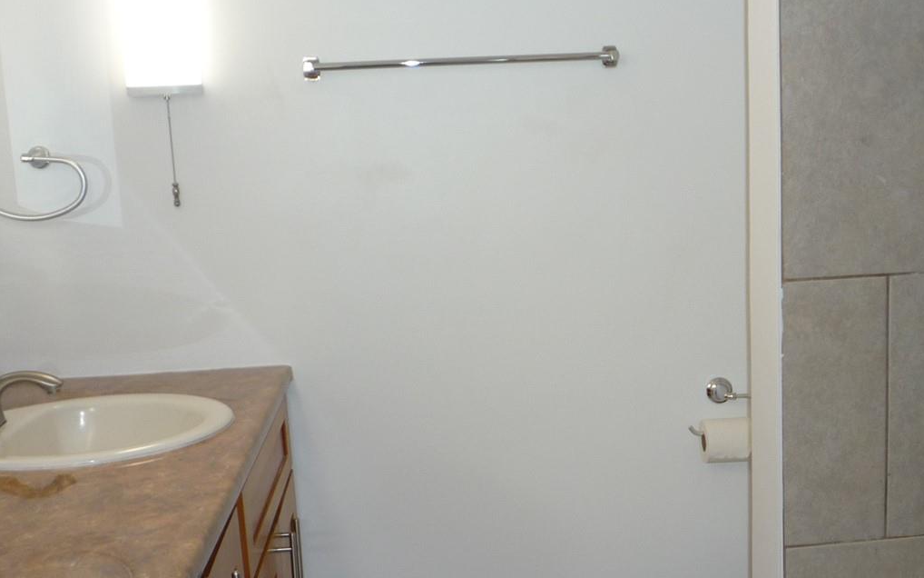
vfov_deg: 25.7
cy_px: 396
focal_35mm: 50
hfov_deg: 39.9
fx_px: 1259
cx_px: 594
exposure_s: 1/30
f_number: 3.3
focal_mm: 5.2
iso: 100
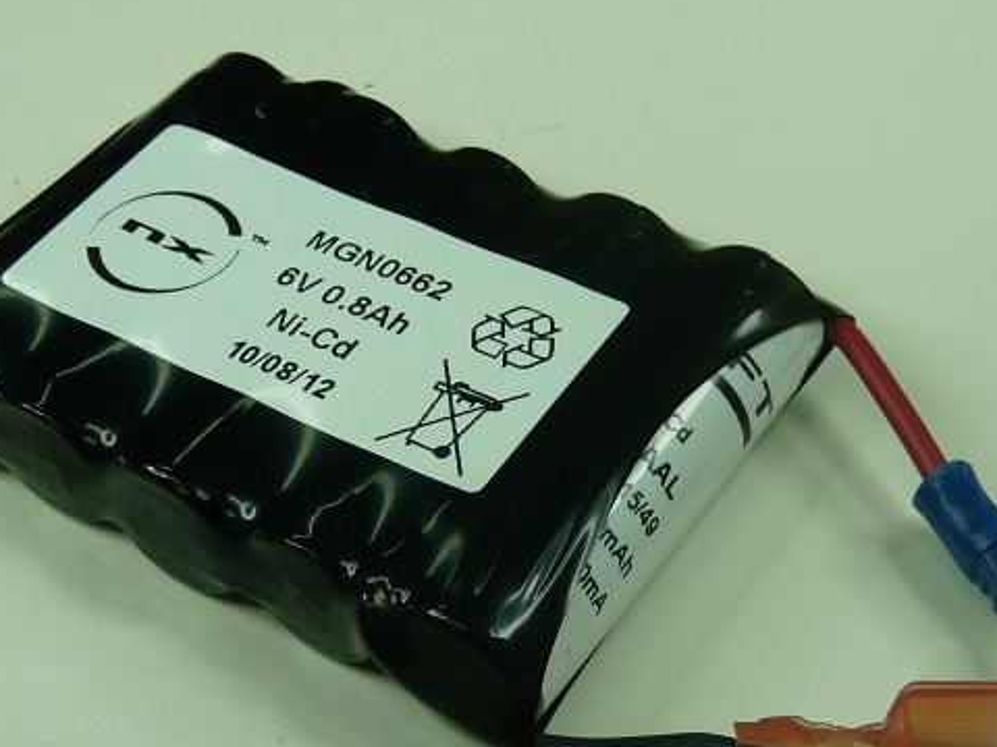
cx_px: 488
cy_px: 450
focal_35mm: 68
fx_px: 1959
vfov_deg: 21.6
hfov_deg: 28.6
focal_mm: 5.1
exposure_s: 1/80
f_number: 2.8
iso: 100
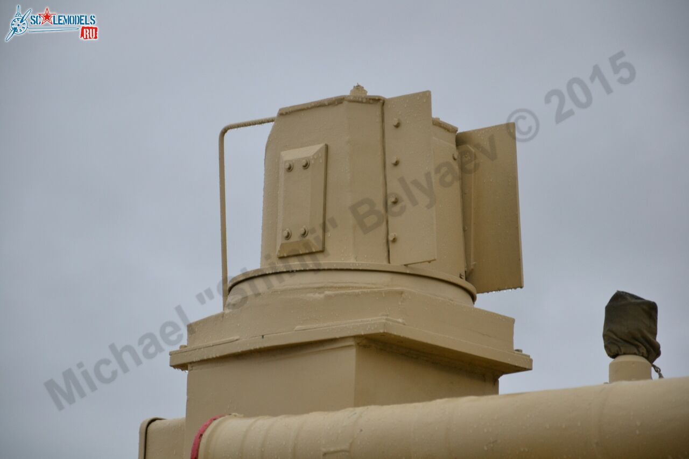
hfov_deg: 13.0
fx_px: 3014
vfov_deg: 8.7
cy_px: 230
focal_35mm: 158
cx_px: 344
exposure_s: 1/60
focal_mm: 105
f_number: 5.6
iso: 640
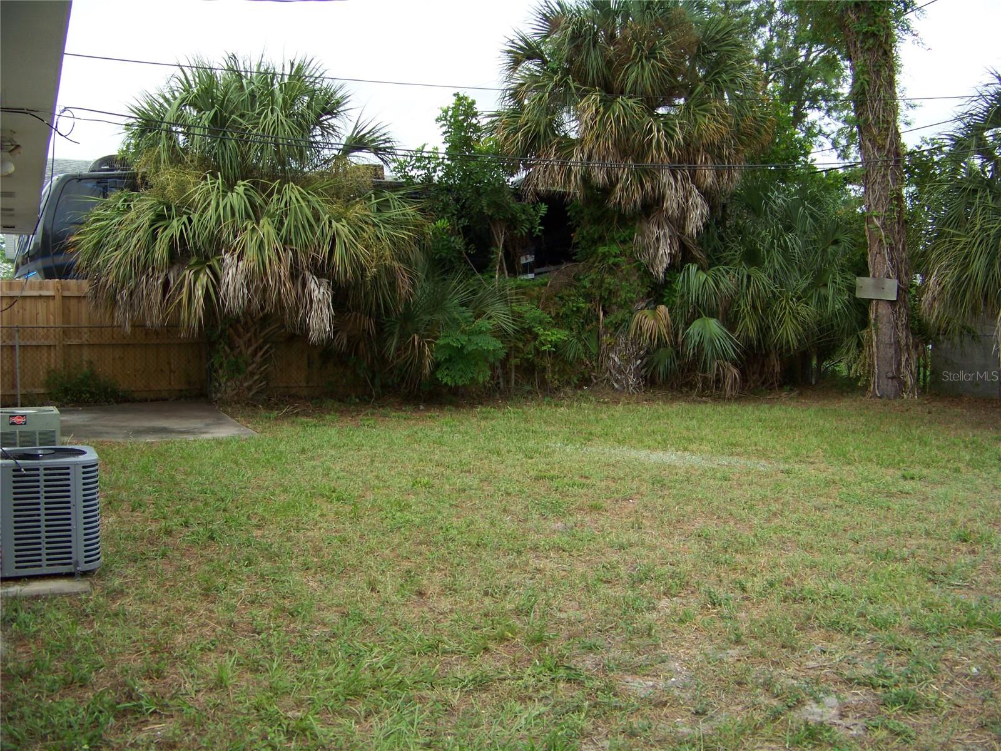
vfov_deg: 39.7
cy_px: 376
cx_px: 500
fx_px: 1041
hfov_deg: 51.4
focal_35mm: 36
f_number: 2.8
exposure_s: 1/320
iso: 67
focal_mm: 5.85
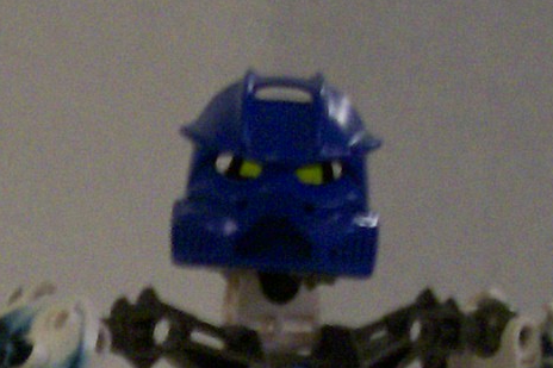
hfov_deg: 13.1
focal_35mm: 156
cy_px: 531
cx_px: 132
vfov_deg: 8.6
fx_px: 2395
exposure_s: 1/8
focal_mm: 5.6
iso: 160
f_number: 2.7
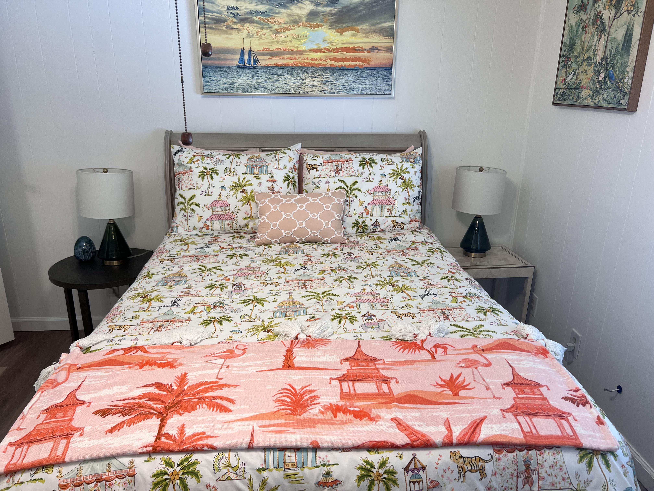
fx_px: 491
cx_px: 327
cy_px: 246
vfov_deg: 53.1
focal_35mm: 26
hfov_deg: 67.3
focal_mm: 5.7
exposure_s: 1/120
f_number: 1.5
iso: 100
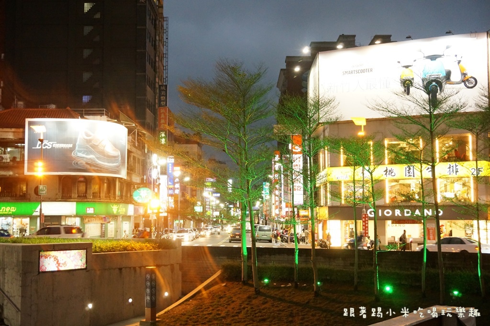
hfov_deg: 42.4
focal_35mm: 46
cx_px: 245
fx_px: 632
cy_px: 163
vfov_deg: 28.9
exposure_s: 1/40
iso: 3200
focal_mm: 31
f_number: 5
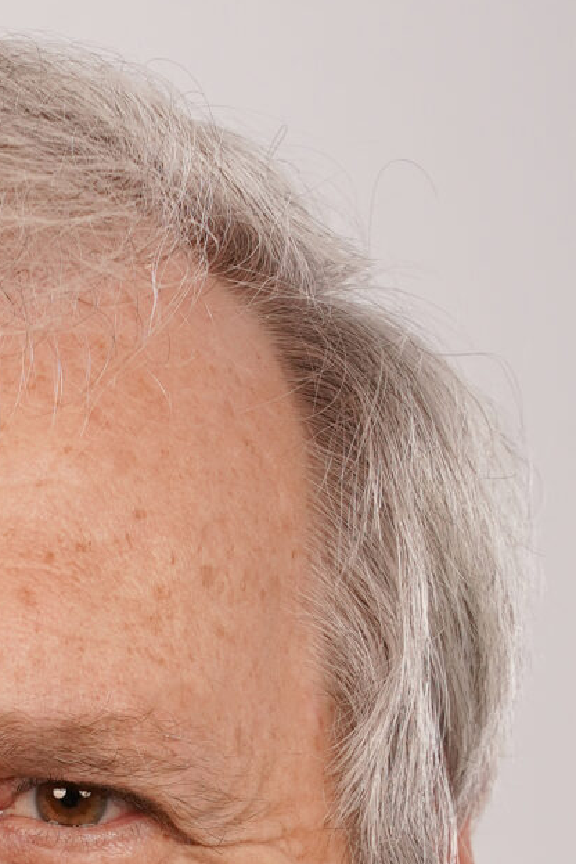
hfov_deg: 3.2
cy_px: 1367
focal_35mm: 431
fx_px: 10343
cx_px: -134
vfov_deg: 4.7
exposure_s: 1/250
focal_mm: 105
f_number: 8
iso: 320
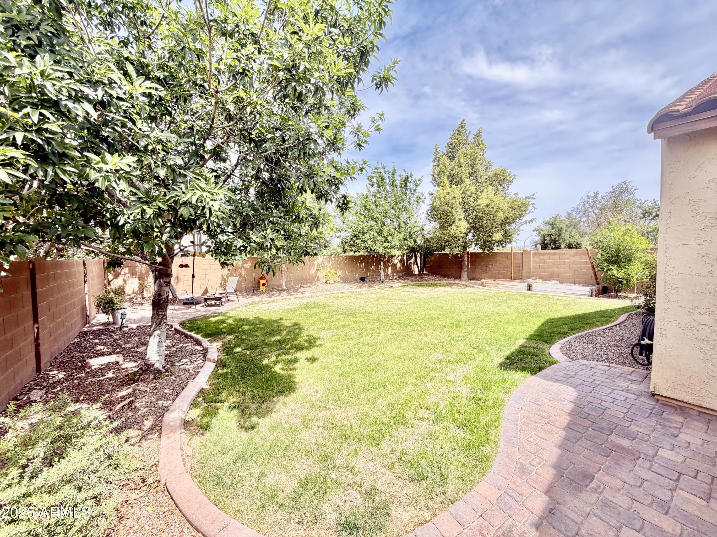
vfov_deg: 85.7
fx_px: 290
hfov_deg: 102.1
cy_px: 268
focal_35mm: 14
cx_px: 358
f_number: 2.2
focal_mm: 2.22
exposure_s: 1/239
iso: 40
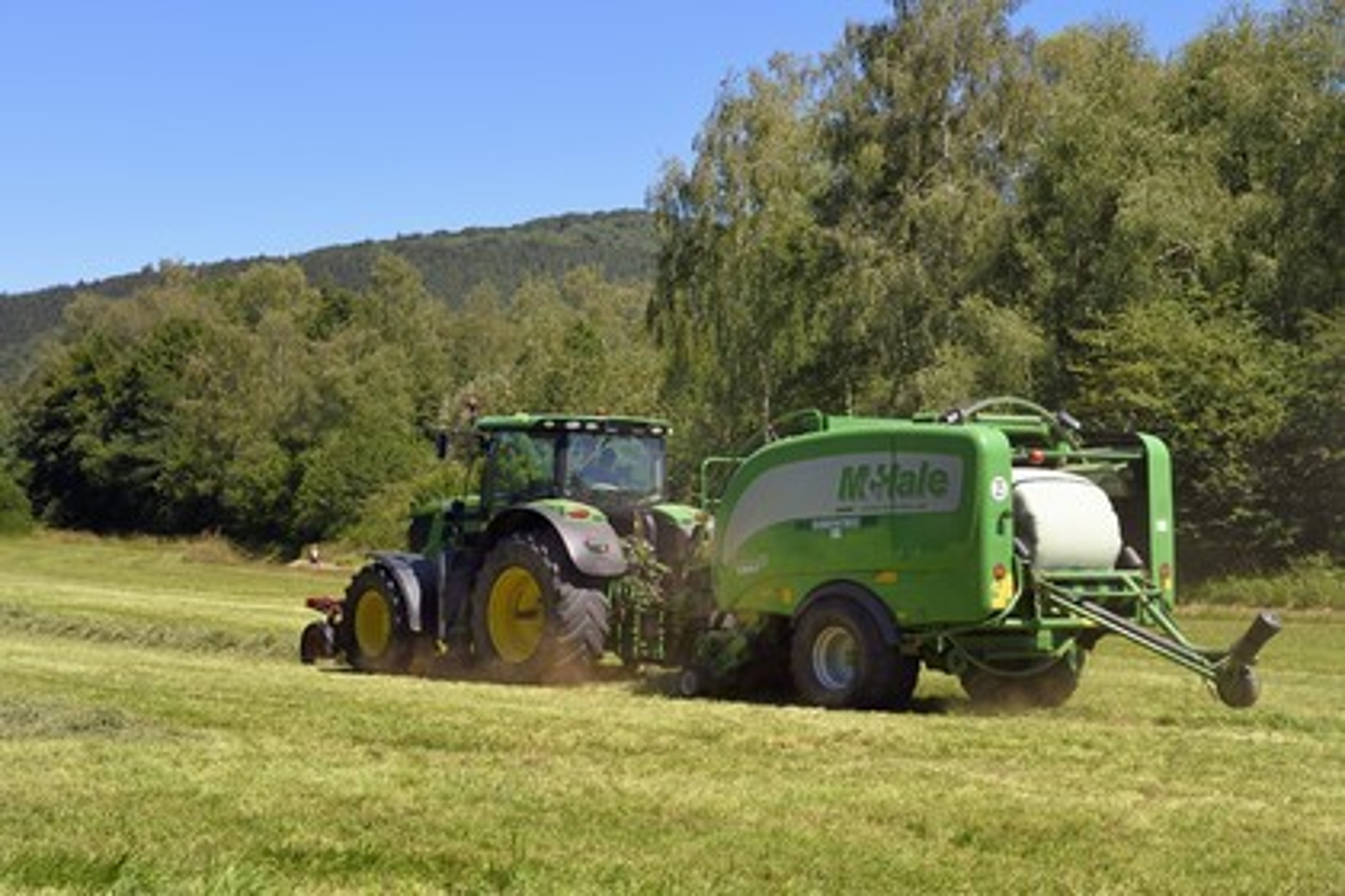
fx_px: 2615
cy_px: 448
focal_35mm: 70
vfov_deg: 19.5
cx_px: 672
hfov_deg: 28.8
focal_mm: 70
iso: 200
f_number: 11
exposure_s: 1/250
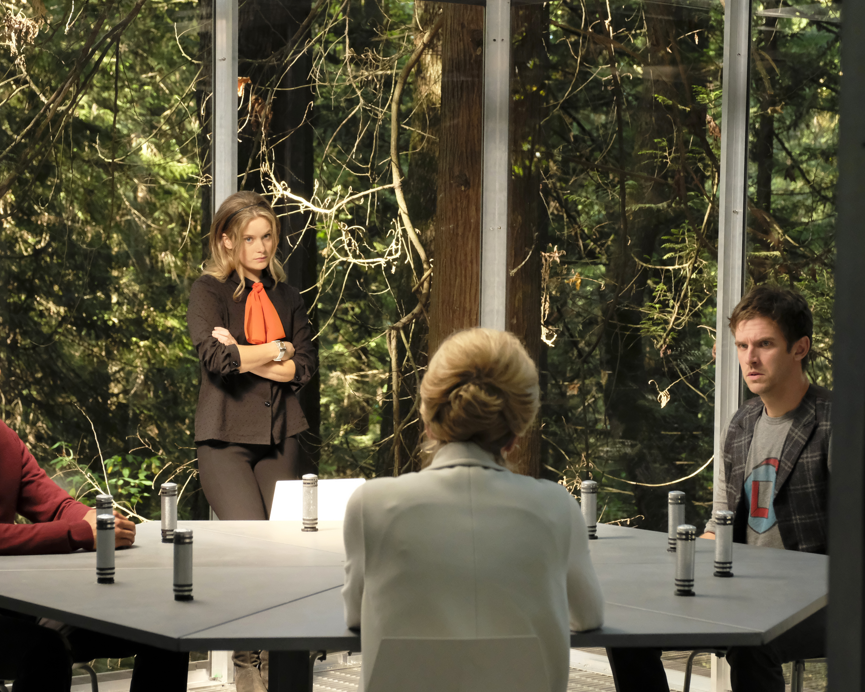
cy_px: 348
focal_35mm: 85
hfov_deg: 22.5
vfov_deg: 18.1
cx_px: 404
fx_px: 2176
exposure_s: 1/200
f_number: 5.6
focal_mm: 50
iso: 6400
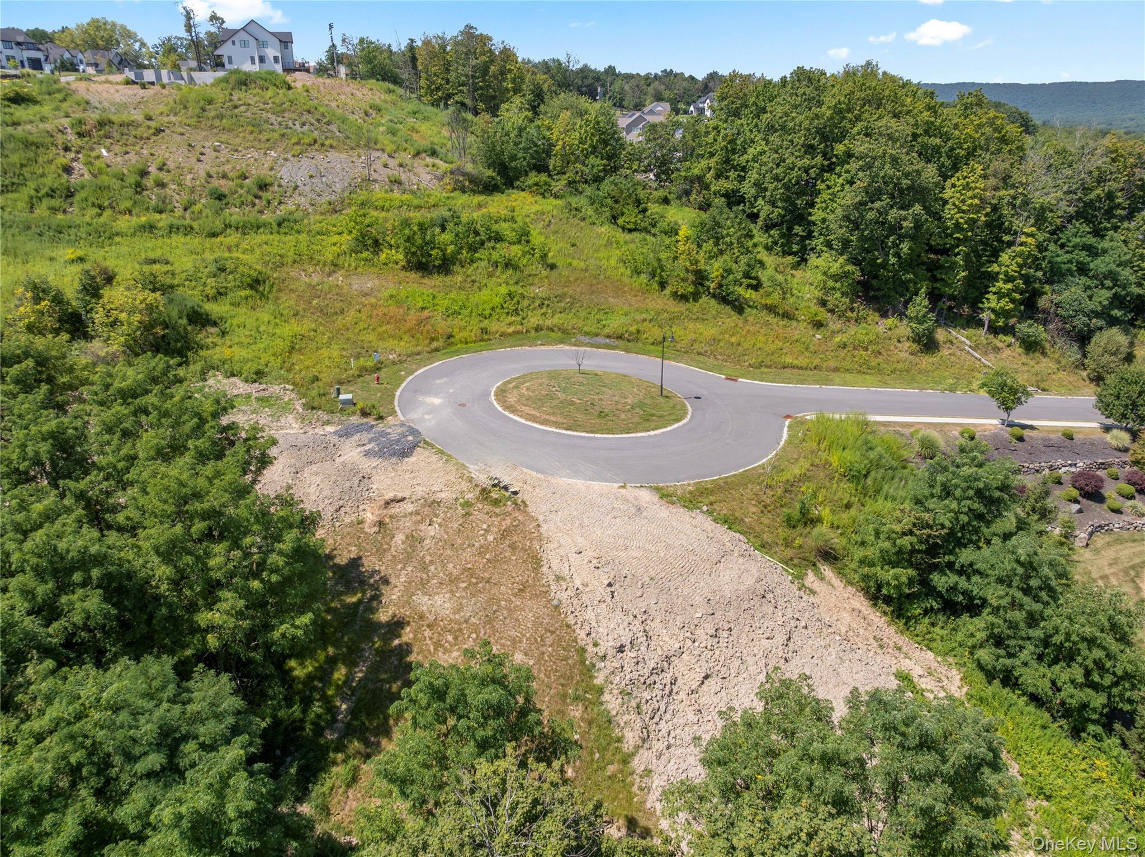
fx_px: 793
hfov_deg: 71.6
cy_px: 428
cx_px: 572
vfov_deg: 56.8
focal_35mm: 24
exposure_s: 1/1250
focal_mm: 12.29
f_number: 2.8
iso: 100
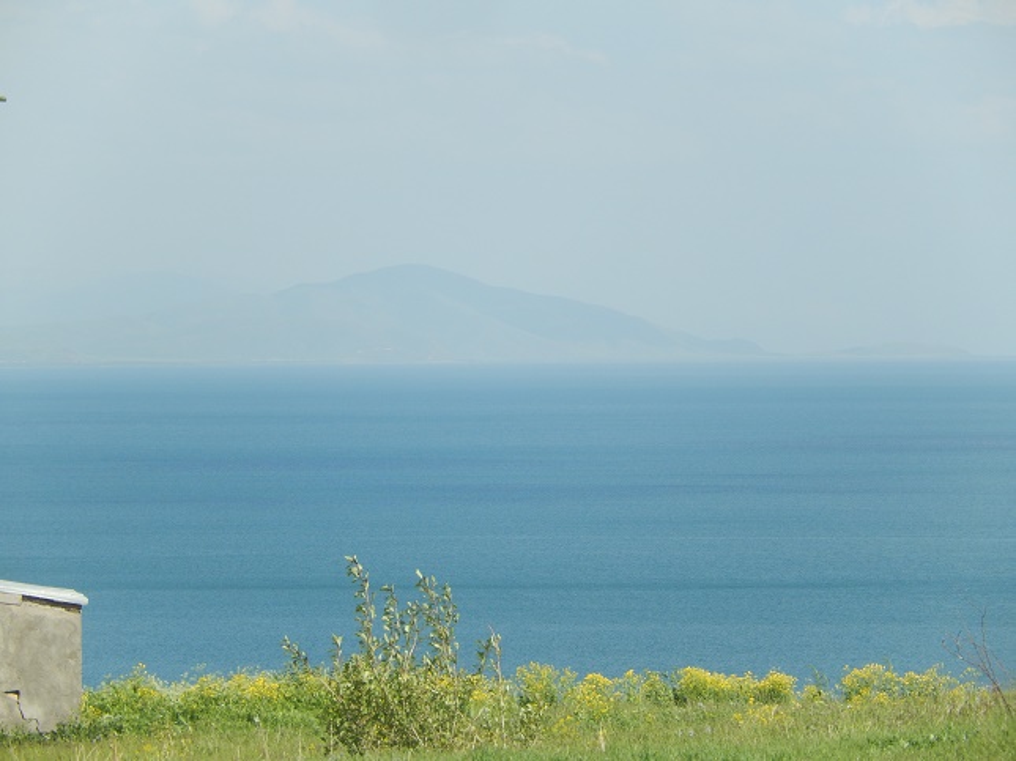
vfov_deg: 6.9
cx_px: 508
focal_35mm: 215
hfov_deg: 9.2
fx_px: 6307
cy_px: 380
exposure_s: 1/500
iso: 125
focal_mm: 38.6
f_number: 5.8
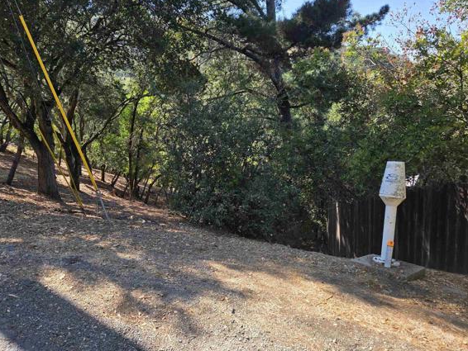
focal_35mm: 26
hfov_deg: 67.2
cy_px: 179
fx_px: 352
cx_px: 222
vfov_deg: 53.1
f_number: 1.8
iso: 80
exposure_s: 1/1332
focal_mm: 5.4
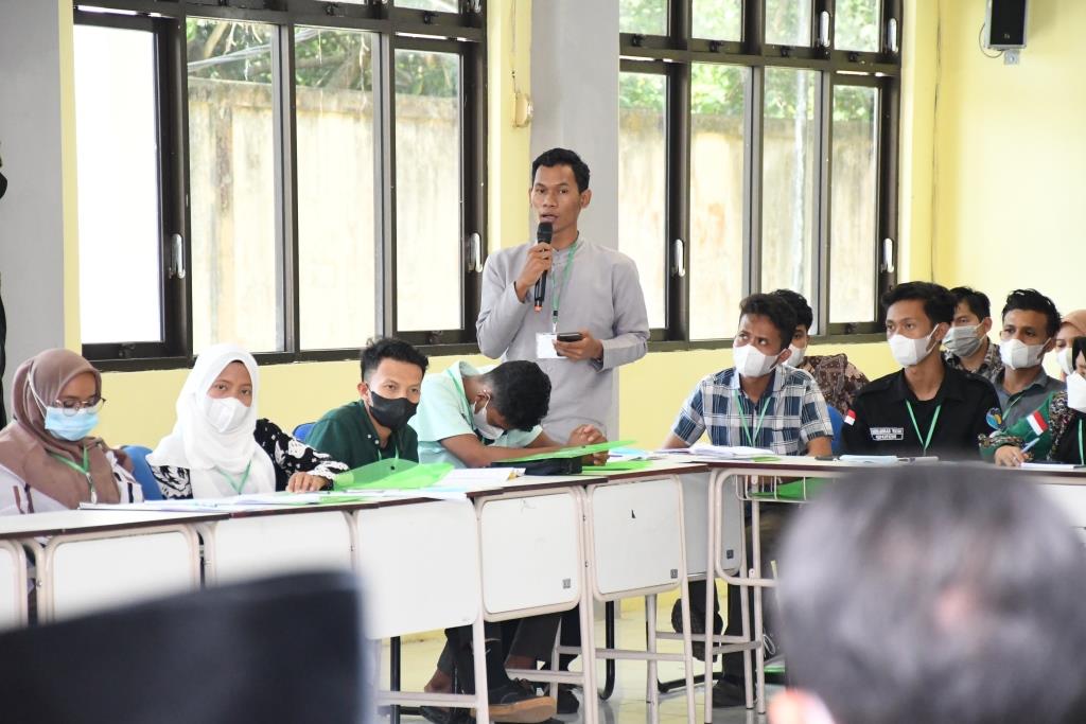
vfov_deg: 9.2
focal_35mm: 150
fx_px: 4525
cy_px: 362
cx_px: 543
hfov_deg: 13.7
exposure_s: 1/250
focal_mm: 100
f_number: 5.6
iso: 6400
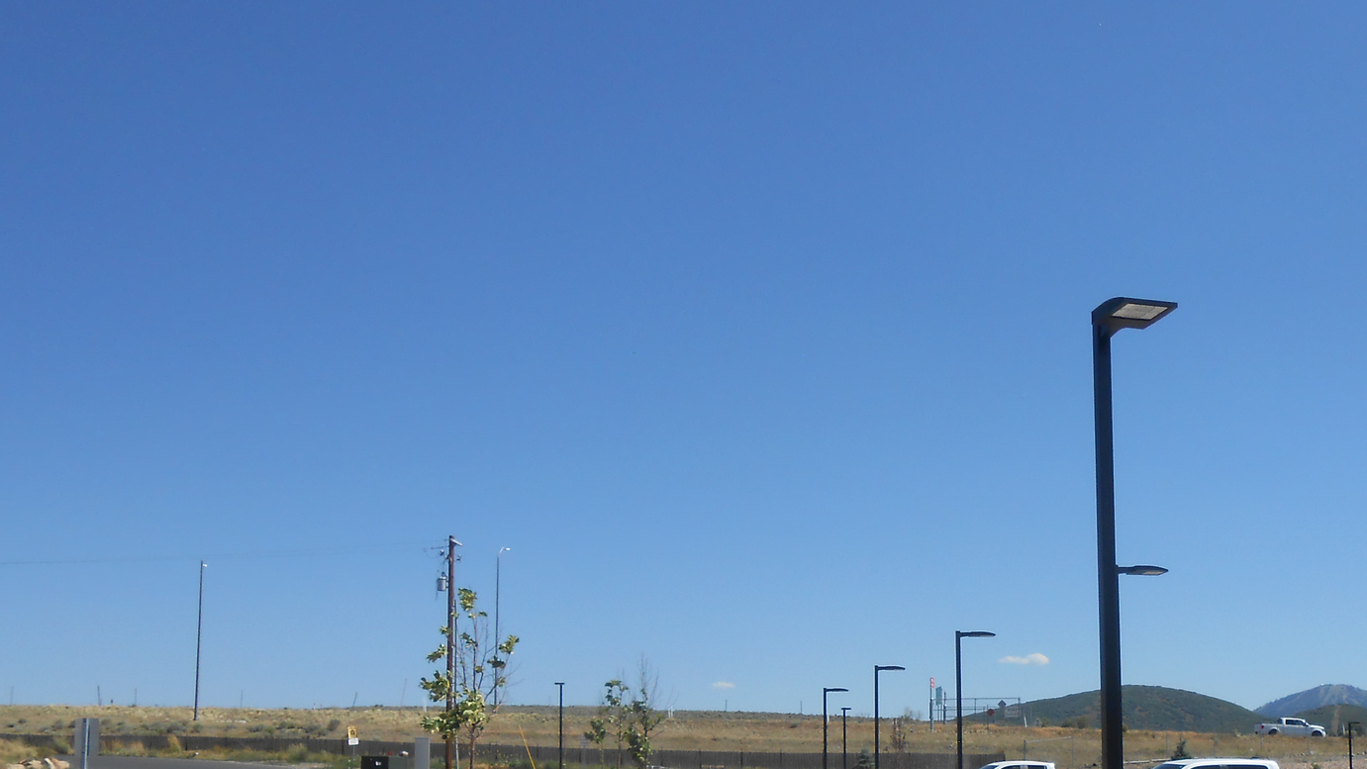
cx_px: 949
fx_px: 1522
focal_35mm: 42
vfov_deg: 27.6
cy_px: 644
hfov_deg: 47.3
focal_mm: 4.6
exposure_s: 1/1250
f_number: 3.5
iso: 80
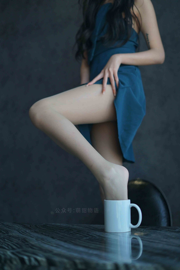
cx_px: 90
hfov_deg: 27.0
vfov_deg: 39.6
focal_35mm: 50
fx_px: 374
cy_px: 135
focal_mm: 50
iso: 400
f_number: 2
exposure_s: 1/1250
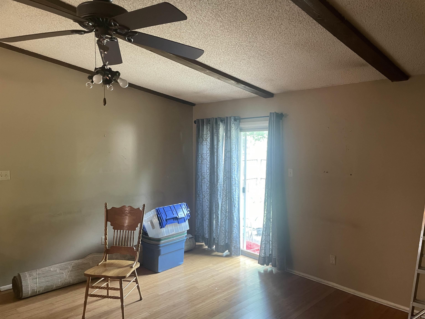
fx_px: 319
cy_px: 160
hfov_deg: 67.3
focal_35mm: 26
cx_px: 212
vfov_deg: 53.1
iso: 250
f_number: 1.6
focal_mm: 4.2
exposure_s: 1/60
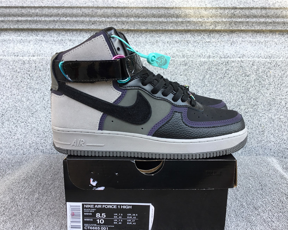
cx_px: 148
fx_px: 281
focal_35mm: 33
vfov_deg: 44.5
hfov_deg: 54.2
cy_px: 117
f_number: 2.4
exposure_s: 1/100
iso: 25
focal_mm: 3.3
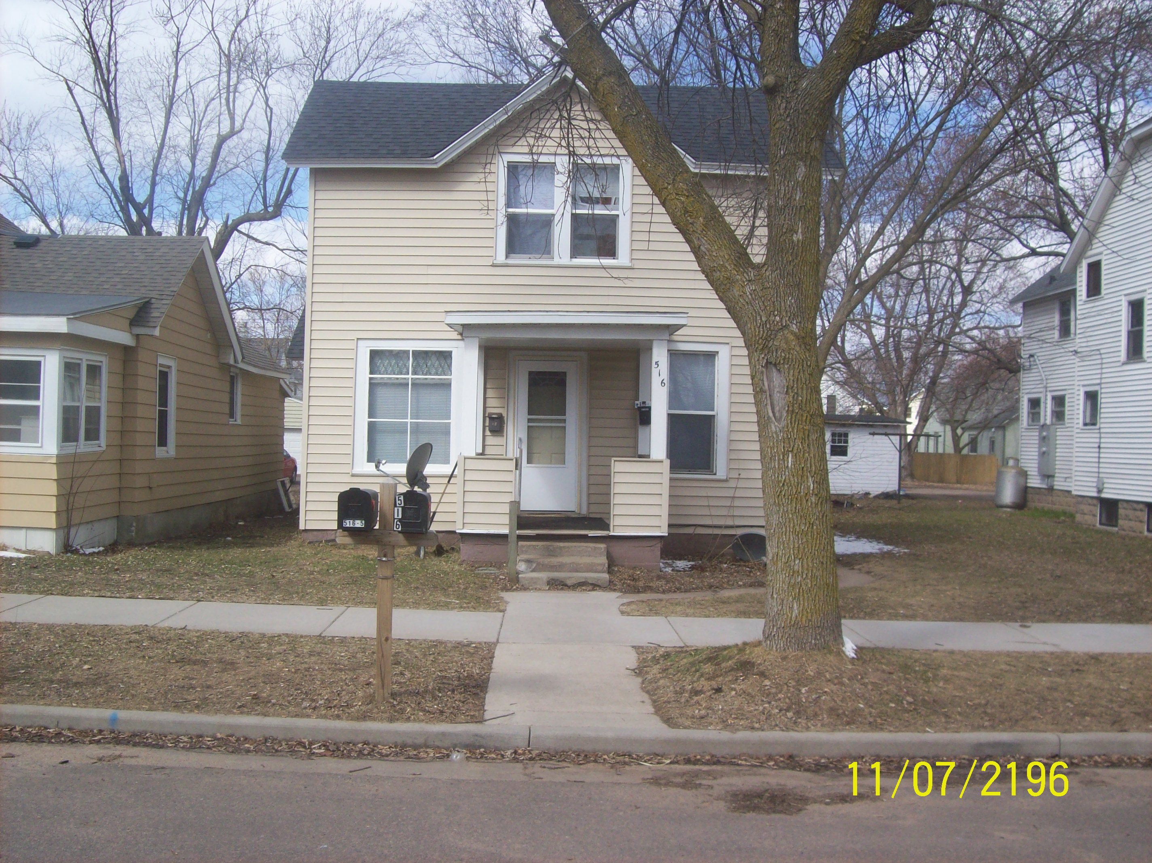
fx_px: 1198
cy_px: 432
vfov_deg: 39.6
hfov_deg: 51.4
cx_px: 576
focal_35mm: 36
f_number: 4.8
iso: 80
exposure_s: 1/365
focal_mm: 6
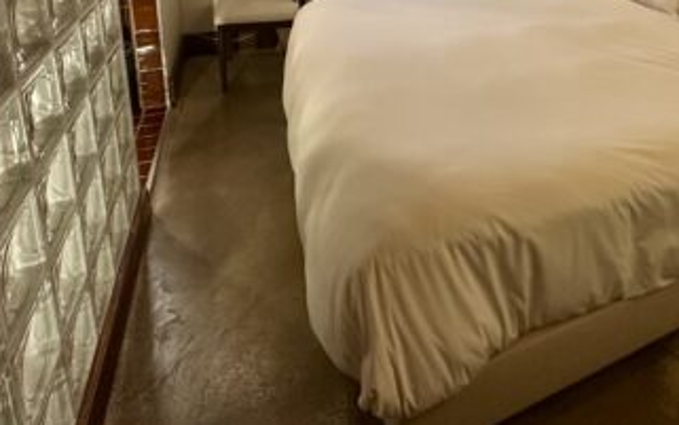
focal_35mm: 27
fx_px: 500
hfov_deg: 65.3
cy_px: -32
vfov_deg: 38.8
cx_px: 487
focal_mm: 2.22
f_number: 2.2
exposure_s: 1/50
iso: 400
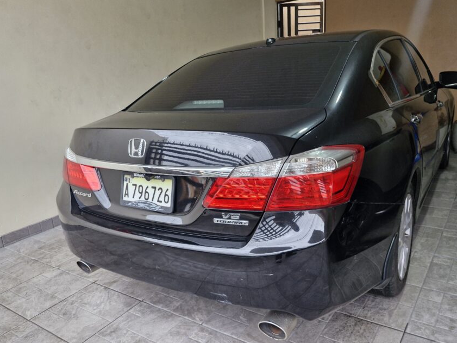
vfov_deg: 49.7
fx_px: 370
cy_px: 188
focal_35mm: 28
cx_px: 223
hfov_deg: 63.4
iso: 160
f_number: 1.8
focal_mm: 5.54
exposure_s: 1/120
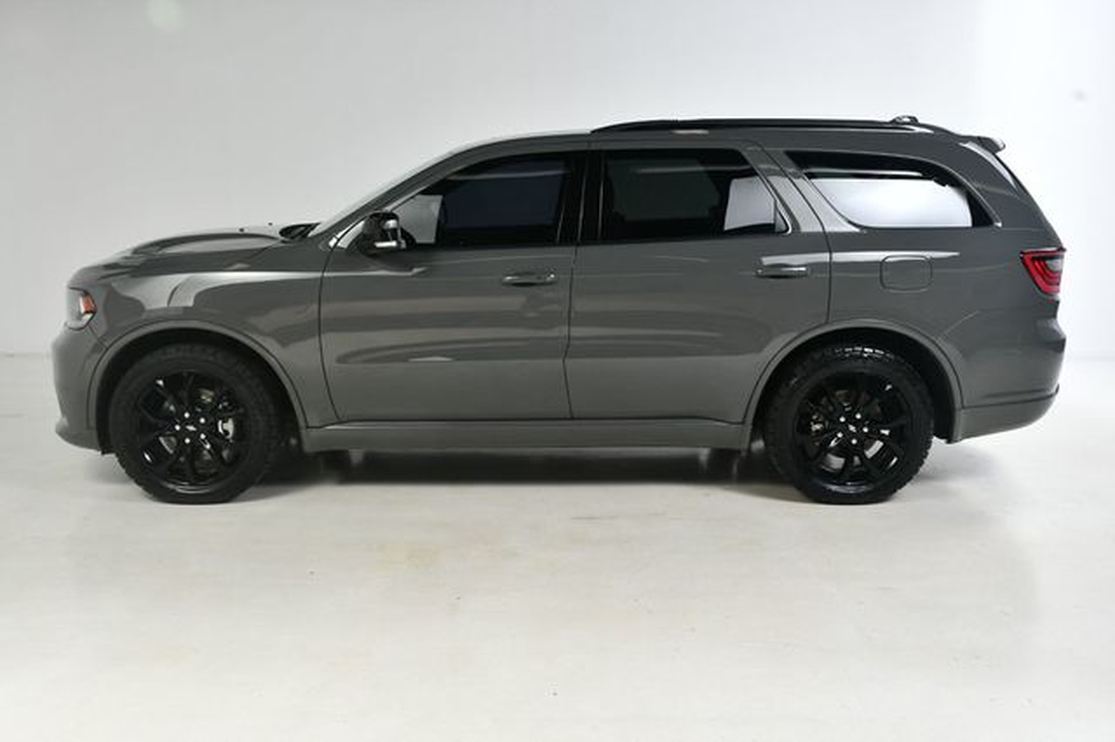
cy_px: 371
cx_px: 558
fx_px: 1052
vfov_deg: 38.8
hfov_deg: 55.8
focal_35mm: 34
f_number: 11
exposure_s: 1/160
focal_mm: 23
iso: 100
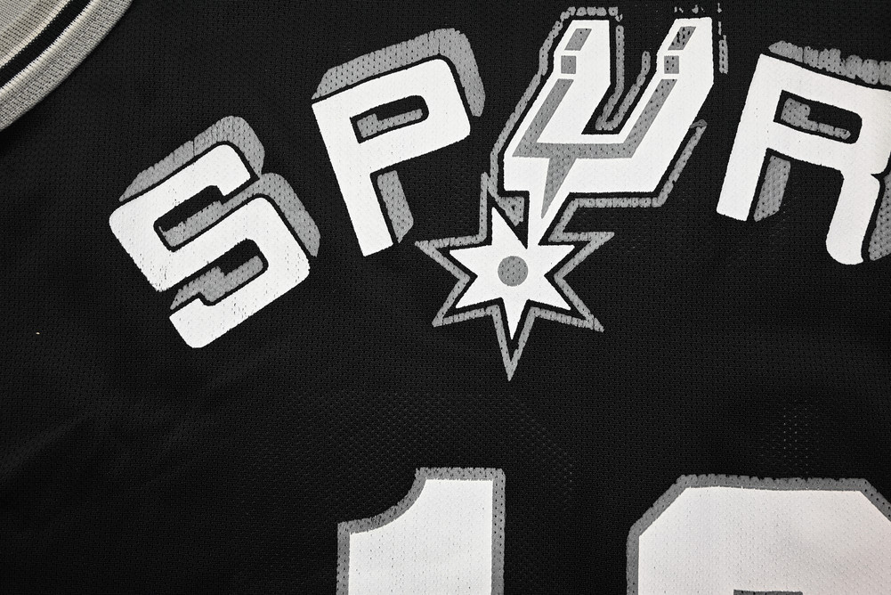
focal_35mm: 30
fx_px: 755
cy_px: 298
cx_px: 446
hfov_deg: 61.1
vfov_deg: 43.0
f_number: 5
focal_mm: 30.5
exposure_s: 1/100
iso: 200
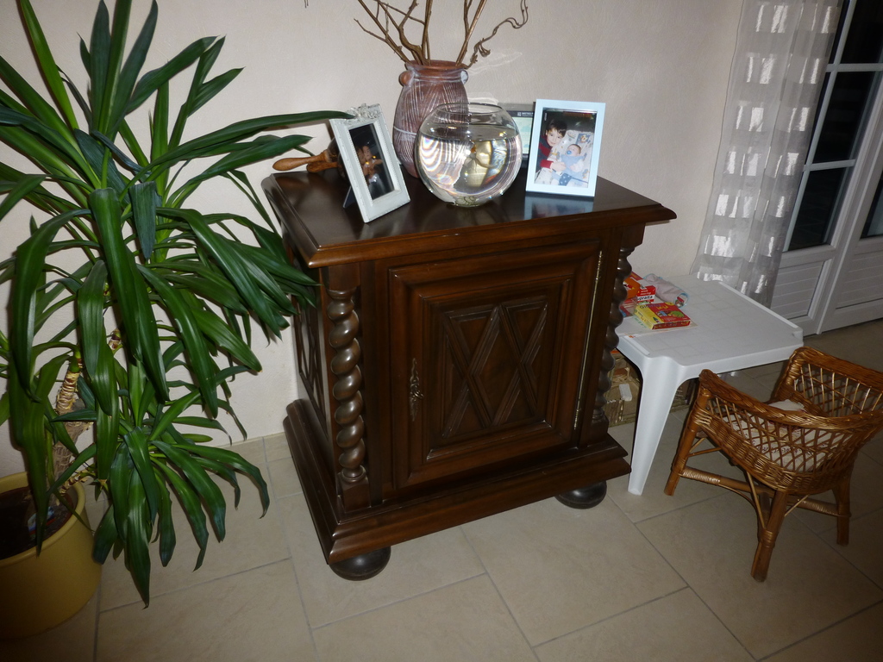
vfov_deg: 56.8
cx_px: 442
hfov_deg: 71.6
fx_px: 612
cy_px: 331
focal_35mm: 24
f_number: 3.3
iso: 125
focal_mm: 4.3
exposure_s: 1/60
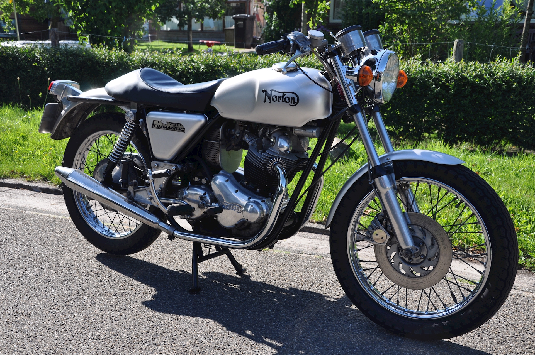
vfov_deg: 28.0
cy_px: 178
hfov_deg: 41.2
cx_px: 268
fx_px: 712
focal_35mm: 48
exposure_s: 1/250
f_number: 8
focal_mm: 32
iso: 200
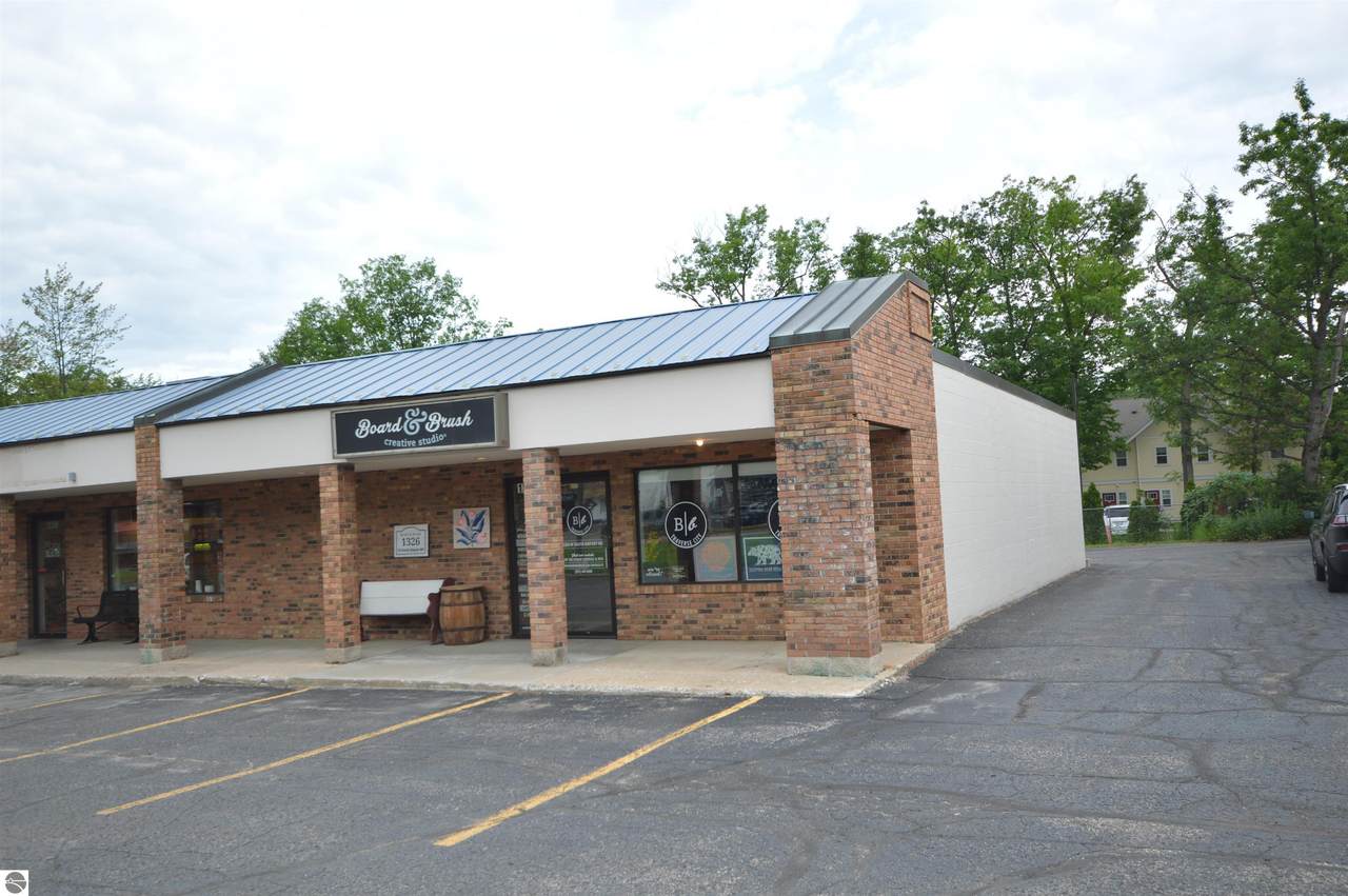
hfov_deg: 62.0
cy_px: 448
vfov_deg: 43.5
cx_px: 674
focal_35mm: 30
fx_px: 1122
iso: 100
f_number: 5.6
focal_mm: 20
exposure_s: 1/125
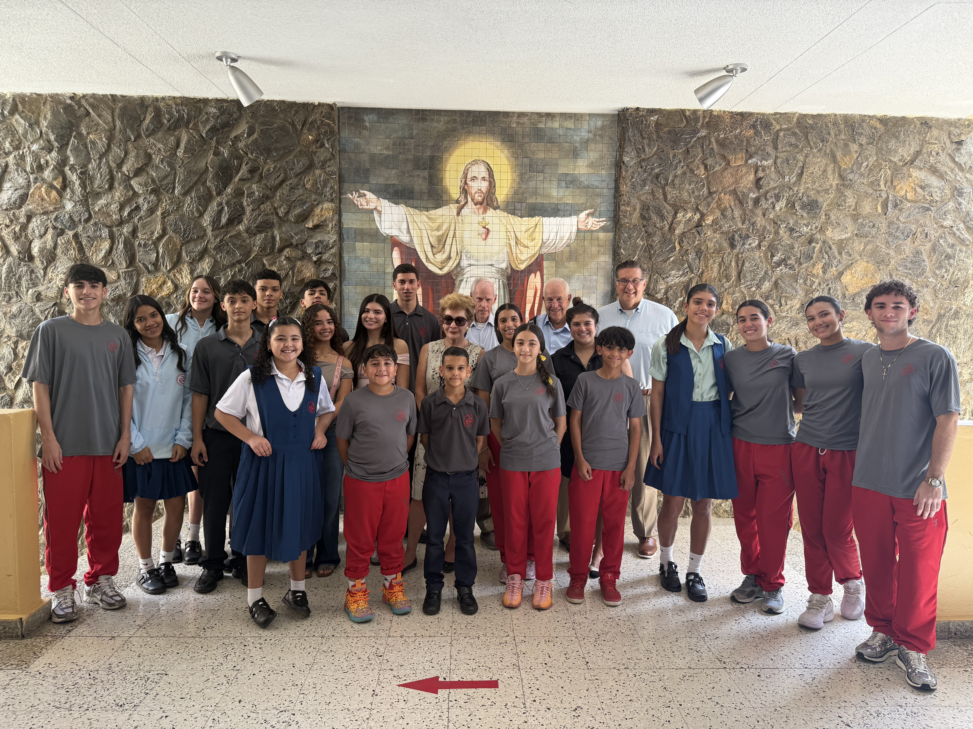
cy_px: 364
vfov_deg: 56.8
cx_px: 486
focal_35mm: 24
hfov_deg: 71.6
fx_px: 675
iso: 100
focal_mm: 6.76
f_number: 1.78
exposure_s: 1/234
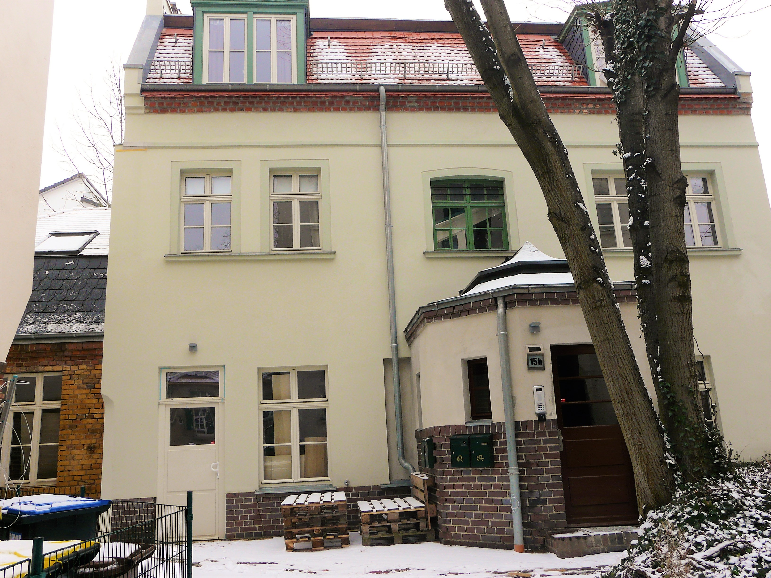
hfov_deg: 63.4
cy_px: 289
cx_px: 386
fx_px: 624
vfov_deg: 49.7
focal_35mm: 28
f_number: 4
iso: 100
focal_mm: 4.6
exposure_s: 1/200
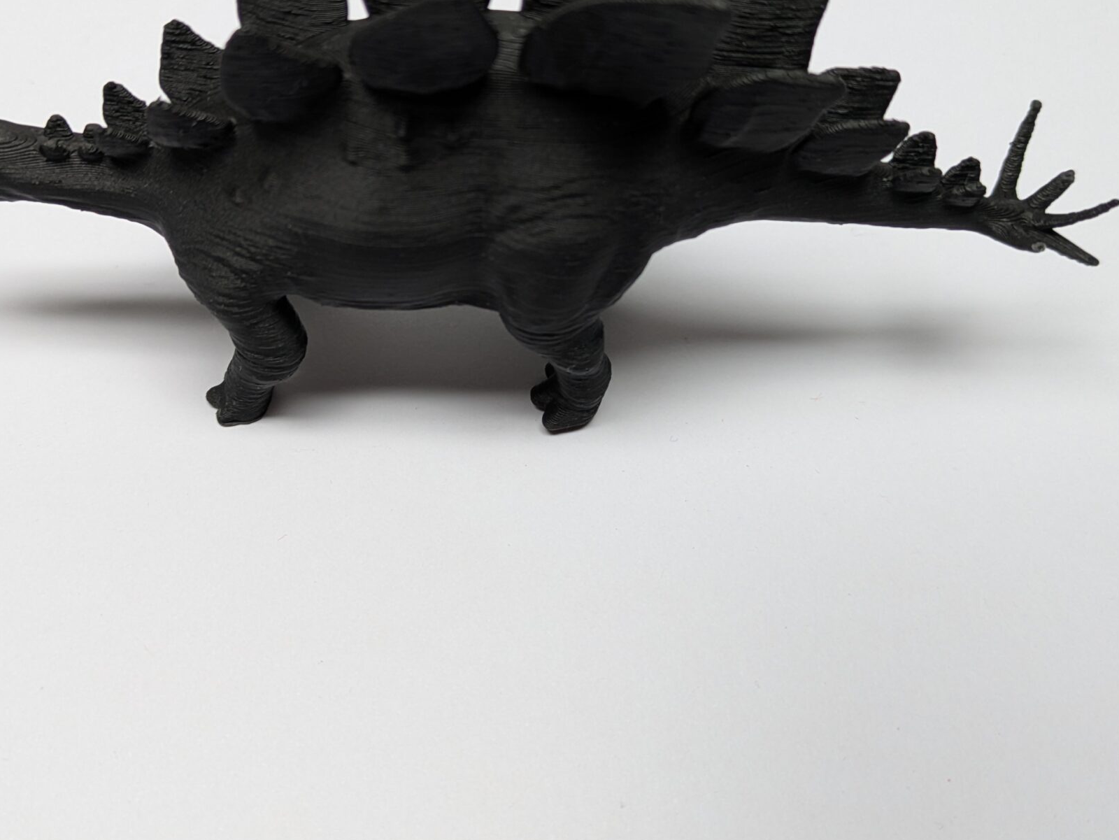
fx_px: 1293
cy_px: 313
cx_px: 490
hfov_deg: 46.7
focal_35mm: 40
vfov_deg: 35.8
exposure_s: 1/112
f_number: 1.89
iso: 79
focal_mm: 5.43
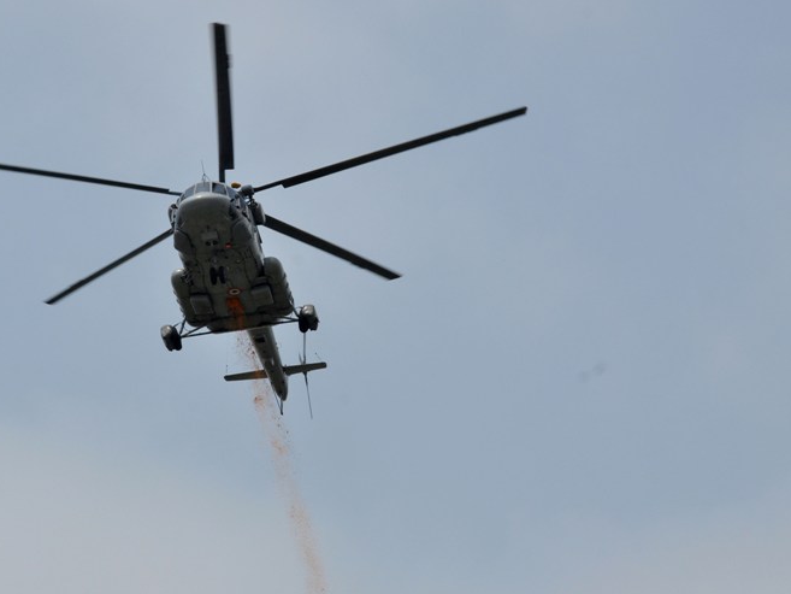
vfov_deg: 10.0
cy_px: 298
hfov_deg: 13.3
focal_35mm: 148
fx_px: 3383
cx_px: 341
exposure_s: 1/800
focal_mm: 90
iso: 320
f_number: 14
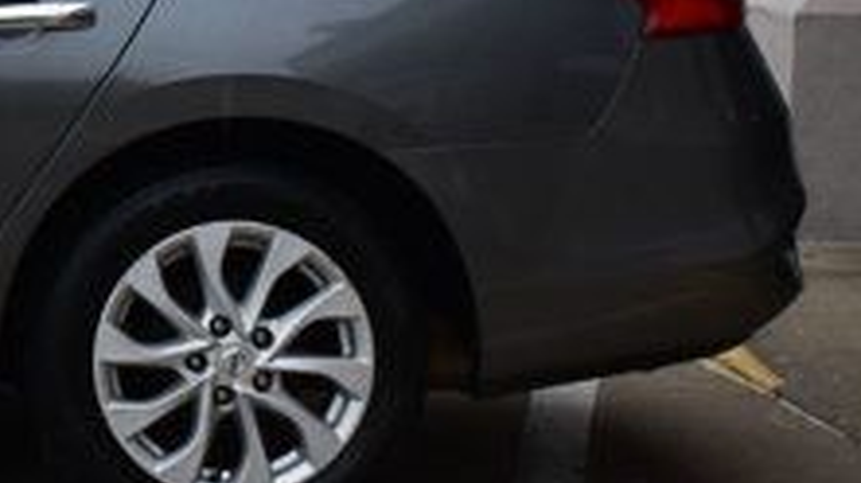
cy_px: -109
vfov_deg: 6.1
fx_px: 4482
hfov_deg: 10.4
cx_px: -631
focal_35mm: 196
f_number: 10
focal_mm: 27
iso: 400
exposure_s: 1/320
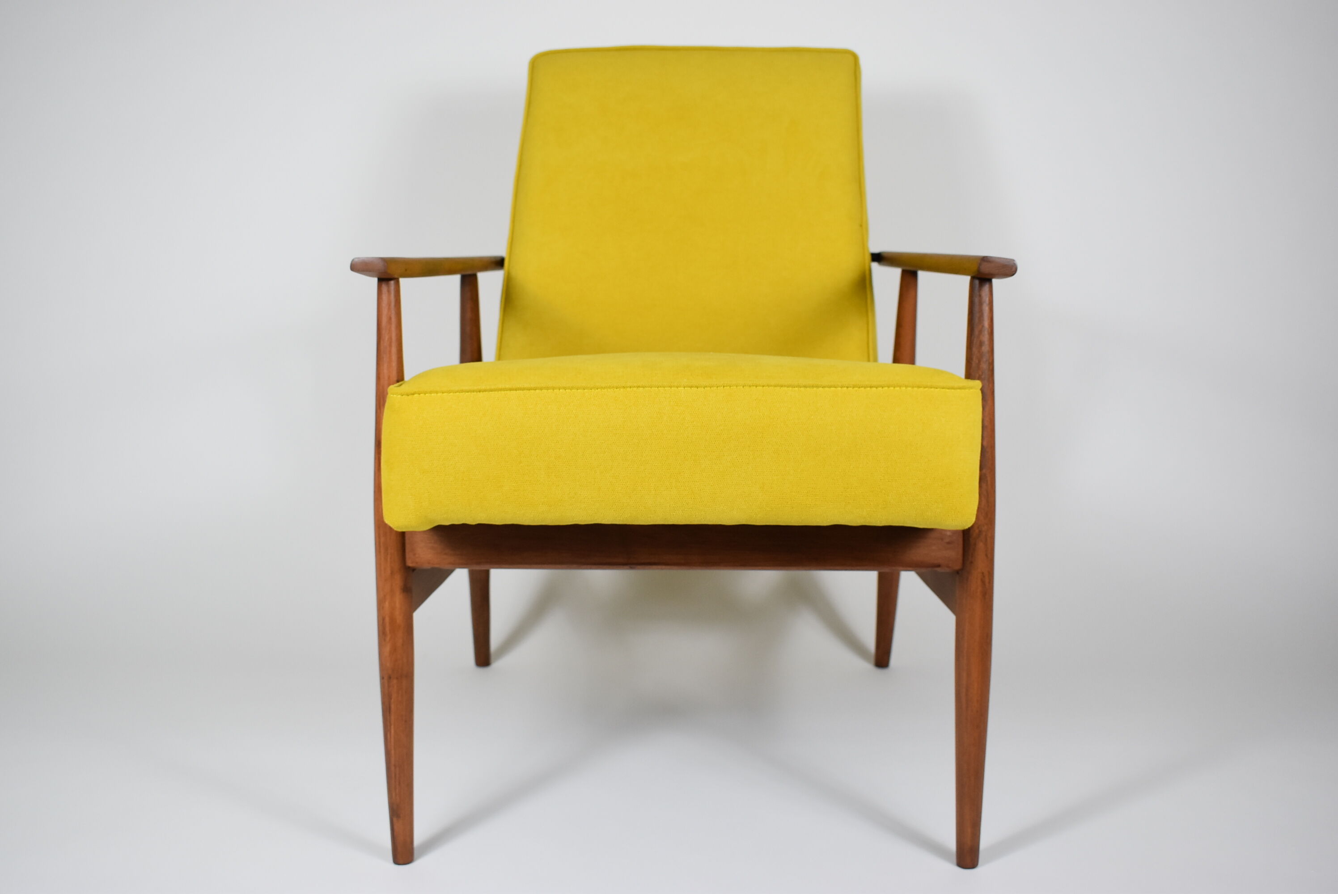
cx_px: 669
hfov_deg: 51.2
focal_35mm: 38
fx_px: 1395
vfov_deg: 35.6
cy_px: 447
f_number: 5
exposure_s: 1/125
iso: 800
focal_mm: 25
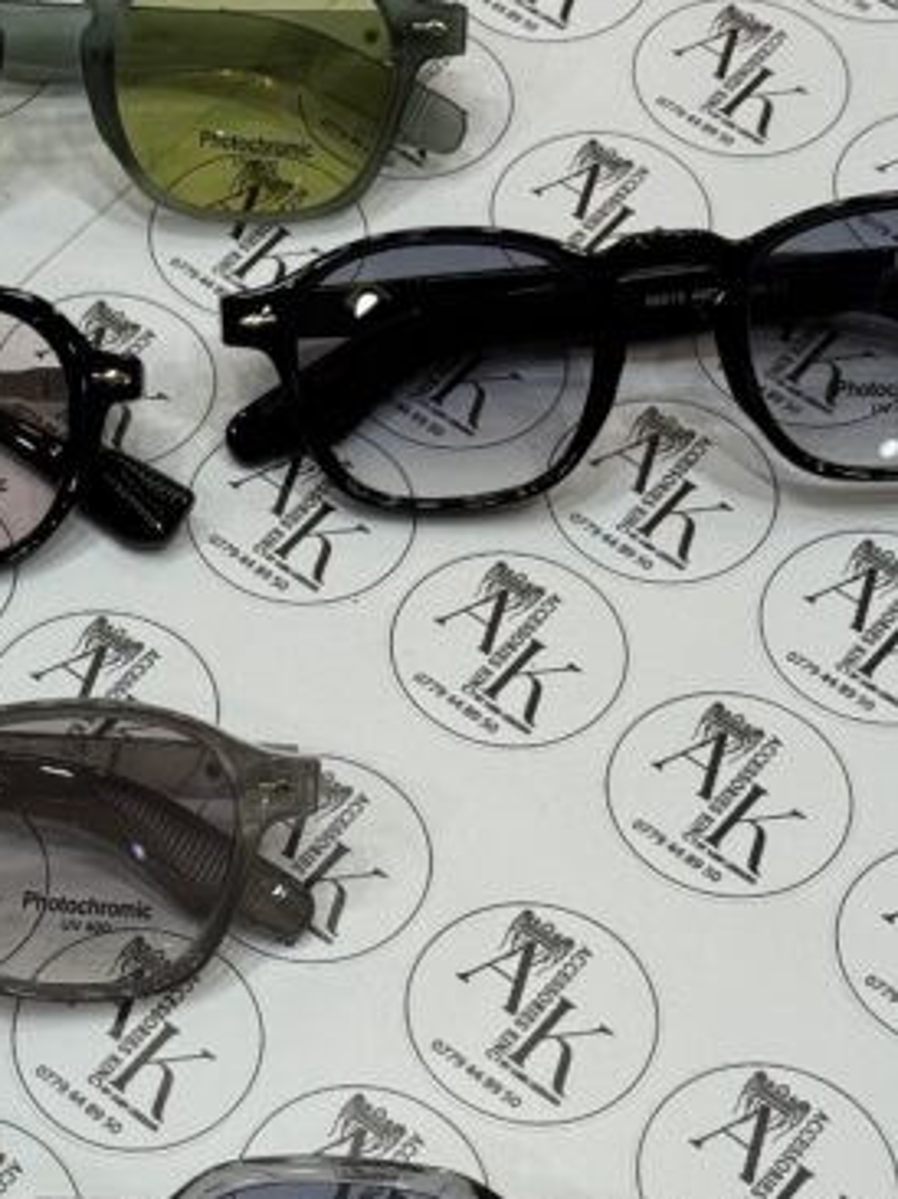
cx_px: 180
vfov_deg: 18.7
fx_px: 3636
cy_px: 698
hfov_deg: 14.0
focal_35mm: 105
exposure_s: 1/174
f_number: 1.78
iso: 50
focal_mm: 6.76
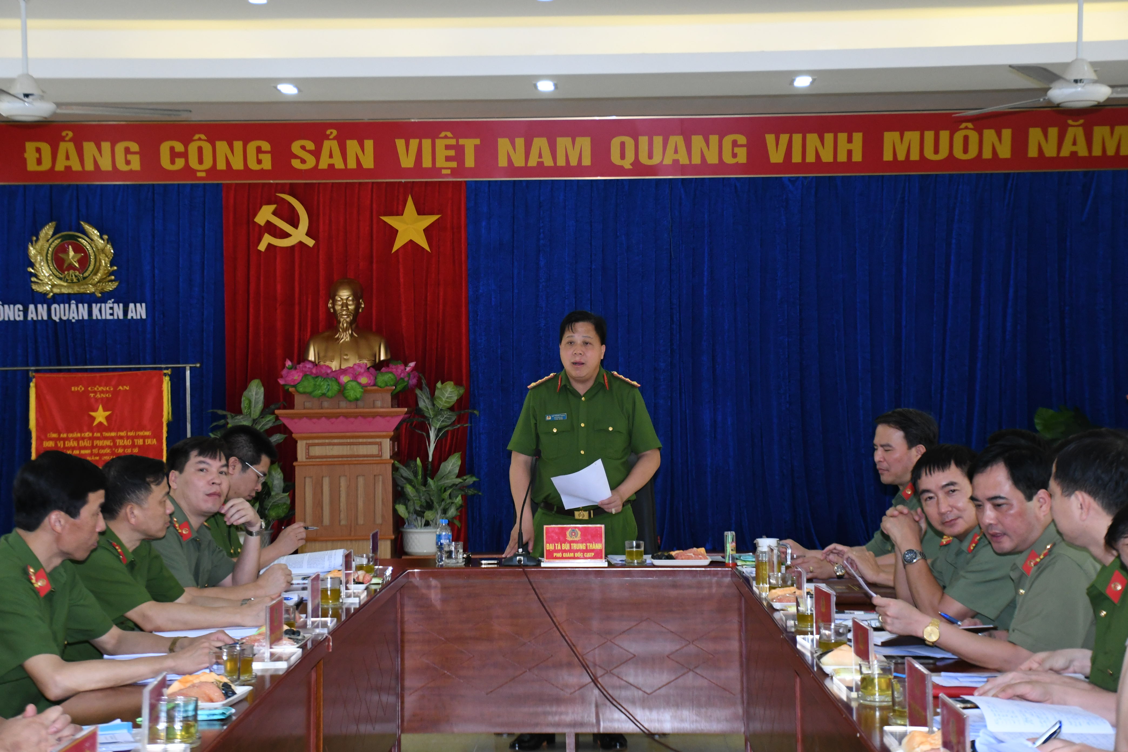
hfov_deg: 29.9
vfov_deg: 20.2
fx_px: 2115
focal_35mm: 68
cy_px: 376
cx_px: 564
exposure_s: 1/200
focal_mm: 45
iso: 2000
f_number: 4.5
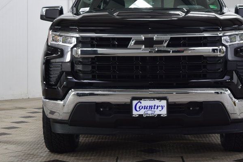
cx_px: 149
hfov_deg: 21.9
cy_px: 51
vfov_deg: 14.7
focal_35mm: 93
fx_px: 627
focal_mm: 36
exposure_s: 1/15
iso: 400
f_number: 6.3
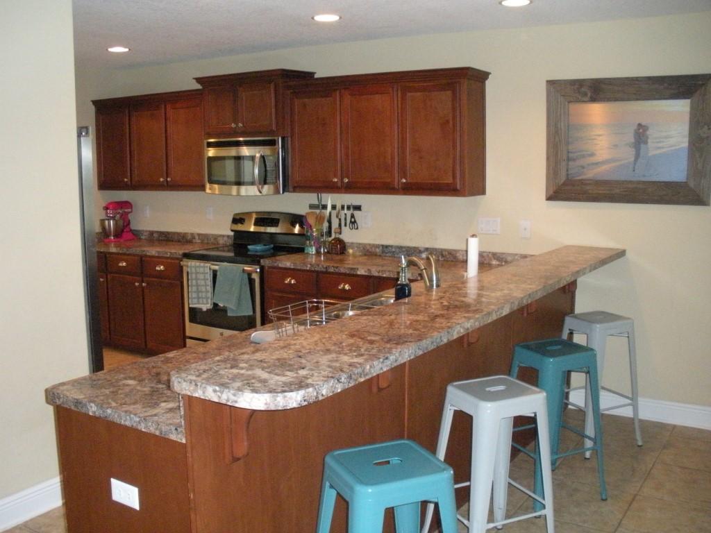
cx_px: 356
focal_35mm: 36
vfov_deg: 39.7
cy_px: 266
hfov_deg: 51.4
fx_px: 739
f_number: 3.5
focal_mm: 6.3
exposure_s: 1/60
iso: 757
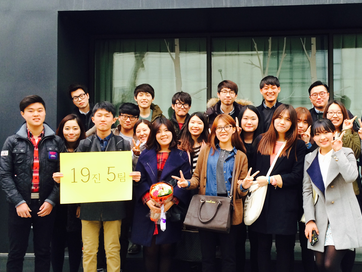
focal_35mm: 40
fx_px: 418
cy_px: 145
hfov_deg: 46.4
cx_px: 226
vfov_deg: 36.0
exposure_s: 1/30
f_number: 2.2
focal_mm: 4.15
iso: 80
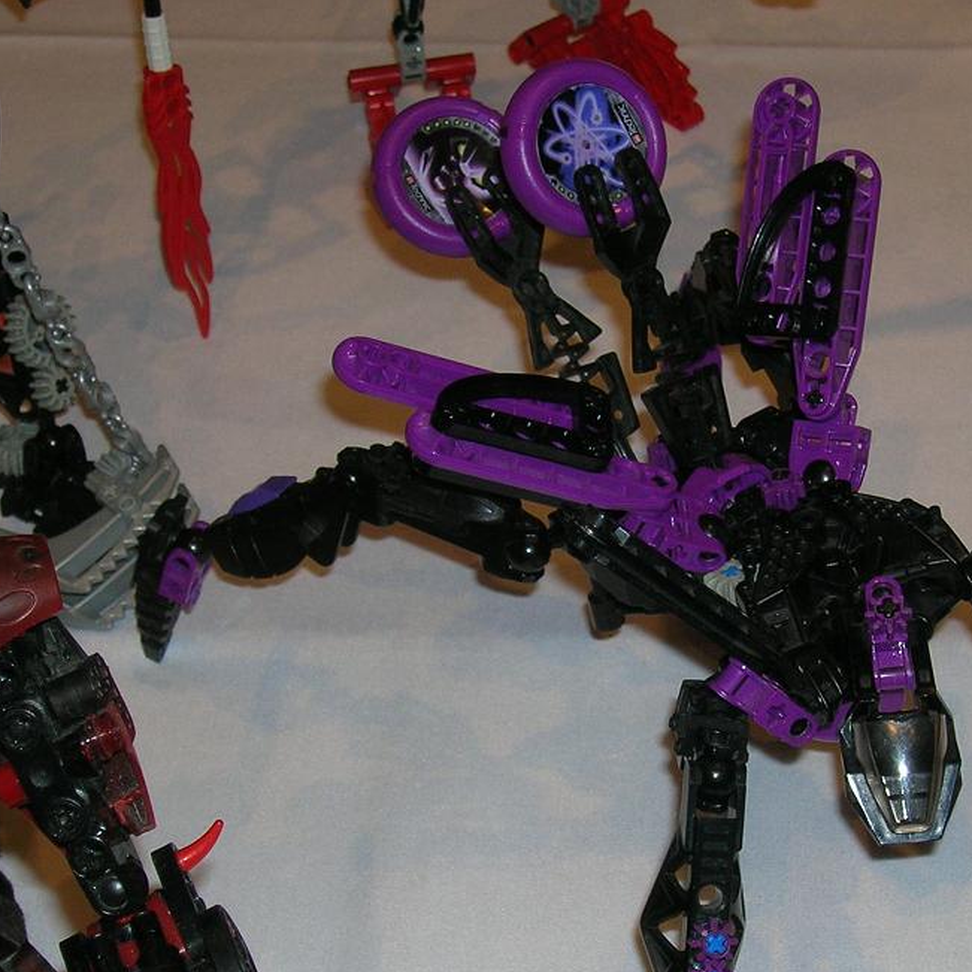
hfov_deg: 21.4
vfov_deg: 21.3
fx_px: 2573
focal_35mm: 81
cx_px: 585
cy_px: 627
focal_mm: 7.7
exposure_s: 1/60.1
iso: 50
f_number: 3.2
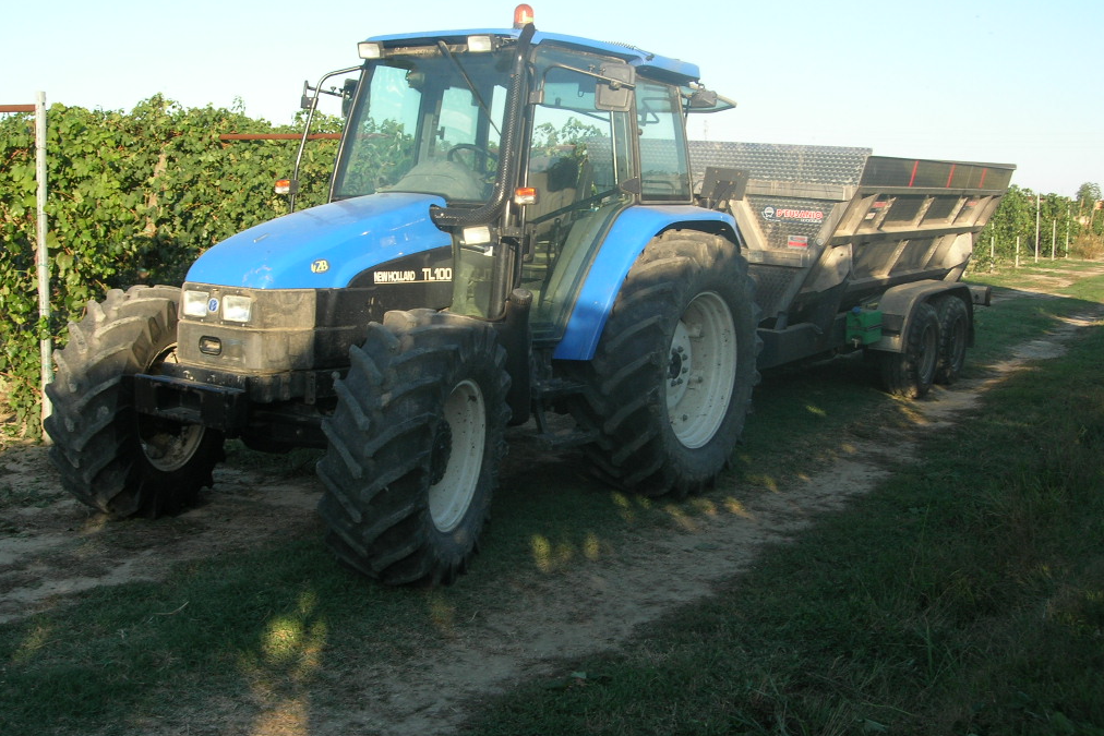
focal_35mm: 40
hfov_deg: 48.5
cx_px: 554
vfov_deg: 33.4
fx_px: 1227
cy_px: 318
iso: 64
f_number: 4.8
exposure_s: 1/187
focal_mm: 7.8
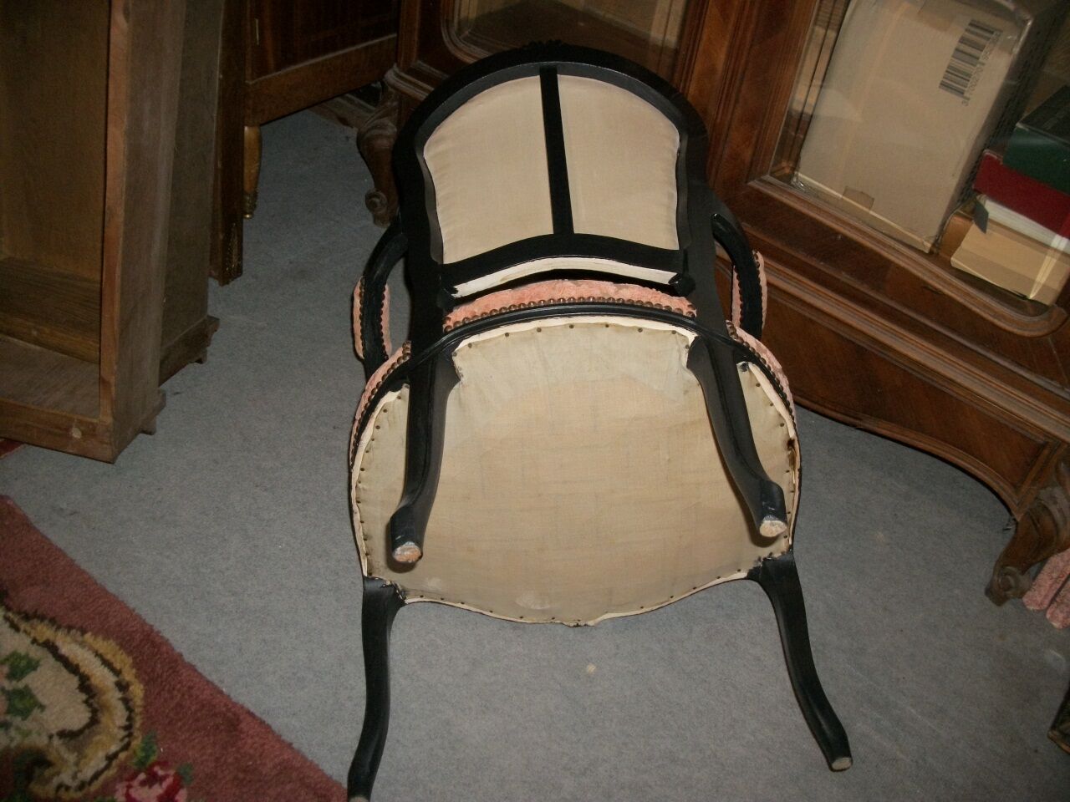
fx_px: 989
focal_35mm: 32
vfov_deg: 44.2
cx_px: 535
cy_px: 401
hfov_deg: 56.8
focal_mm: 5.7
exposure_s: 1/30
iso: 160
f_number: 2.9
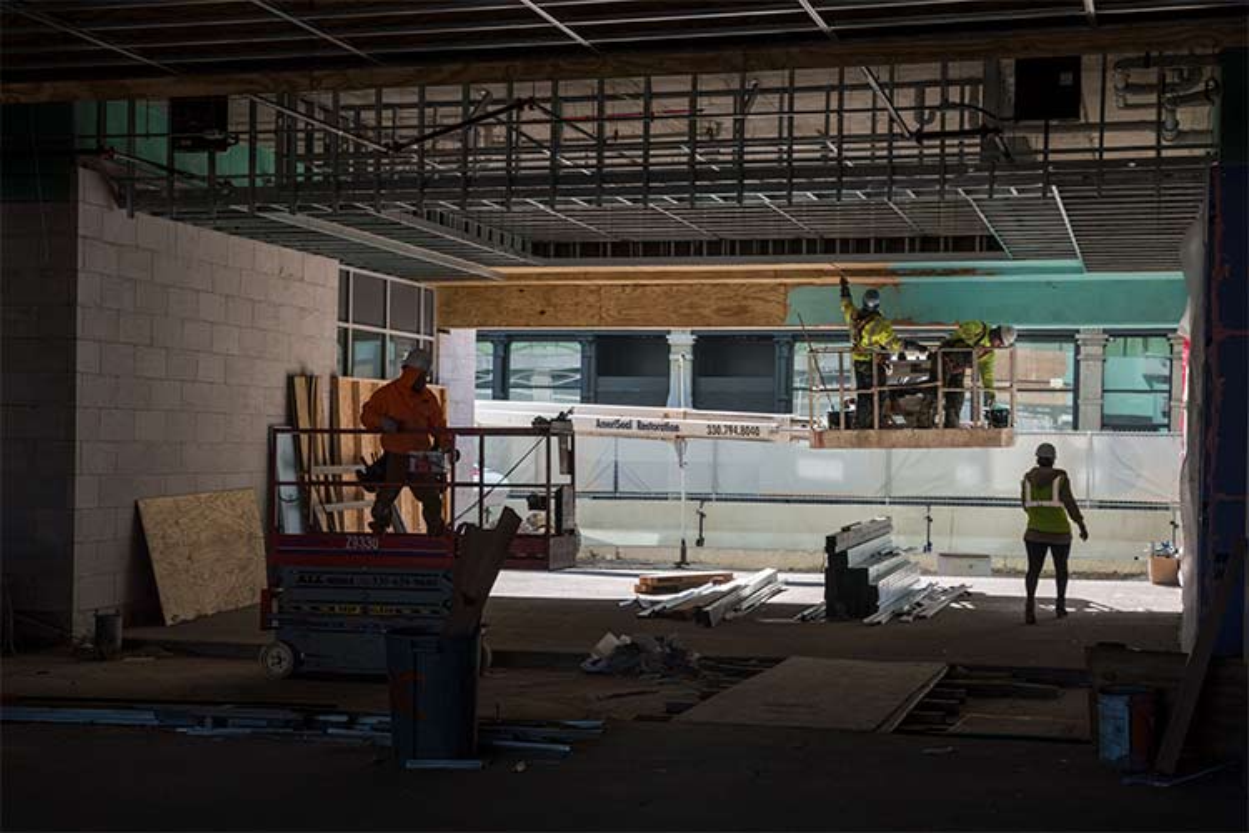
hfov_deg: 41.1
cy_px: 416
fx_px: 1665
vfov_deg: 28.1
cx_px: 624
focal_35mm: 48
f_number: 11
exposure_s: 1/200
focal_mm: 48
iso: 200
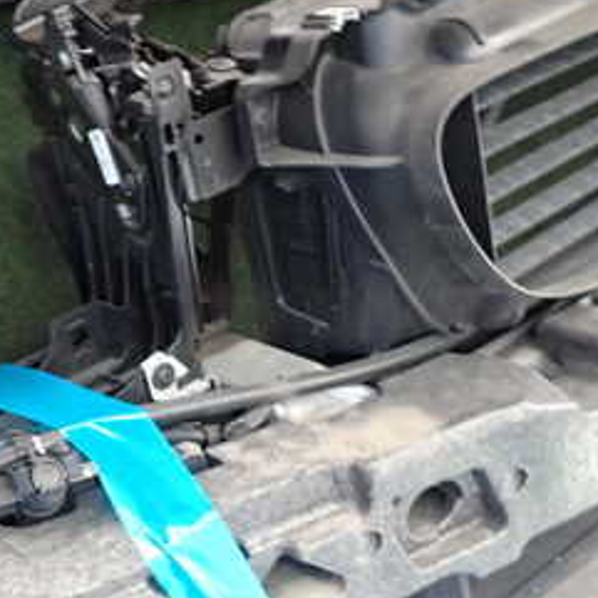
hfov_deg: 31.1
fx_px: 1075
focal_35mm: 55
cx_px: 280
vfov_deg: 30.7
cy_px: 424
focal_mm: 4.5
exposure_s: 1/30
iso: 500
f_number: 2
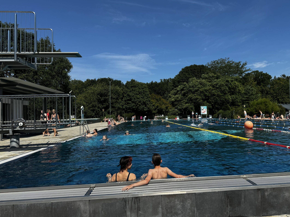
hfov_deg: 61.3
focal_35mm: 29
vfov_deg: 48.2
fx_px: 243
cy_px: 103
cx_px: 171
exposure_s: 1/4950
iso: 80
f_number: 1.78
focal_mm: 6.76
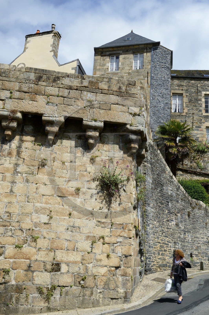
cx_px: 104
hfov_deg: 37.8
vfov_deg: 54.5
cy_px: 158
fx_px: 305
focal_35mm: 35
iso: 200
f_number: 16
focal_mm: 35
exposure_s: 1/200
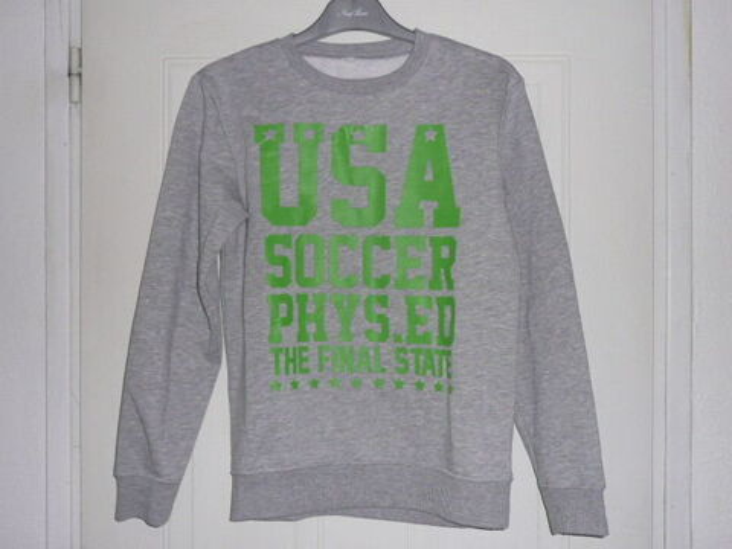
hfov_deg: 51.4
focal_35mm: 36
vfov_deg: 39.7
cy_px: 274
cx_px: 366
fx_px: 761
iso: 100
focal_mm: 4.6
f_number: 3.3
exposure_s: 1/30
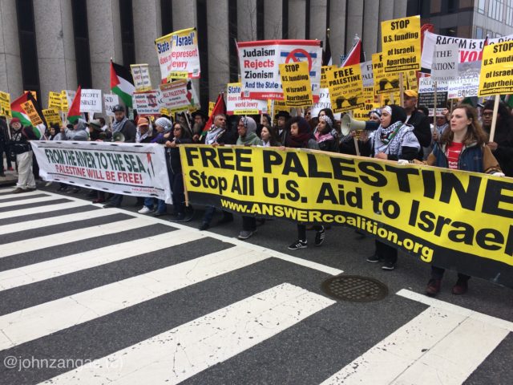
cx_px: 256
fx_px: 430
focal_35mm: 29
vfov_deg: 48.2
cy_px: 192
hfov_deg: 61.7
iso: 32
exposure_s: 1/331
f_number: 2.2
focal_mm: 4.15
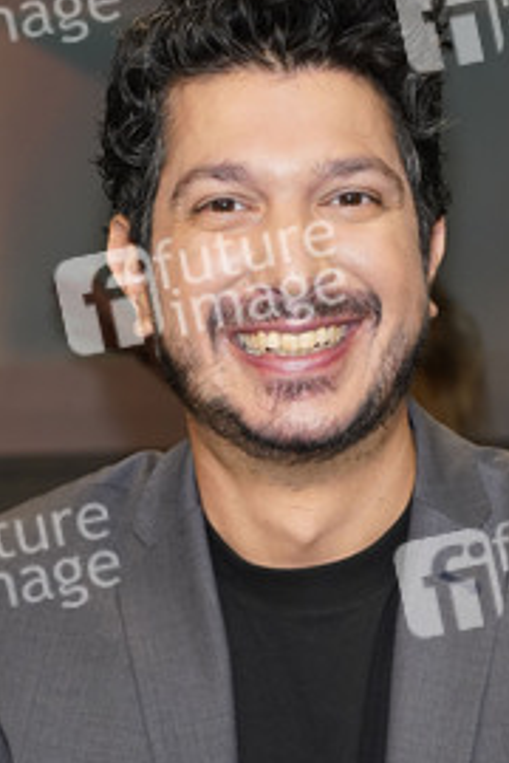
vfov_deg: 25.3
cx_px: 283
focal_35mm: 80
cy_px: 430
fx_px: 1697
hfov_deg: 17.1
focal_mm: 54
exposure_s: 1/160
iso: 2000
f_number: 5.6
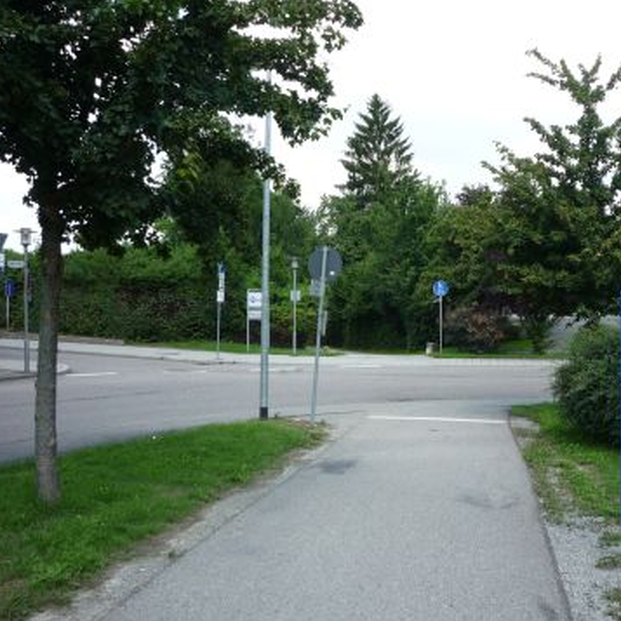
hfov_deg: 43.4
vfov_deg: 43.9
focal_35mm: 38
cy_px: 310
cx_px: 400
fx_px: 771
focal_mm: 5.2
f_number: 4
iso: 100
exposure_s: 1/200
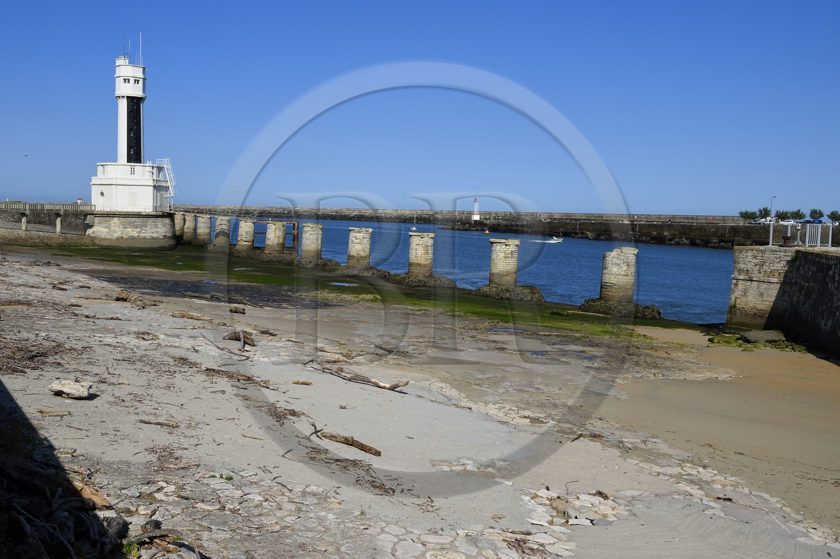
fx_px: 840
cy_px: 280
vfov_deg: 36.9
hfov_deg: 53.1
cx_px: 420
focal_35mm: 36
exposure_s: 1/320
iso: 200
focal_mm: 36
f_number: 14
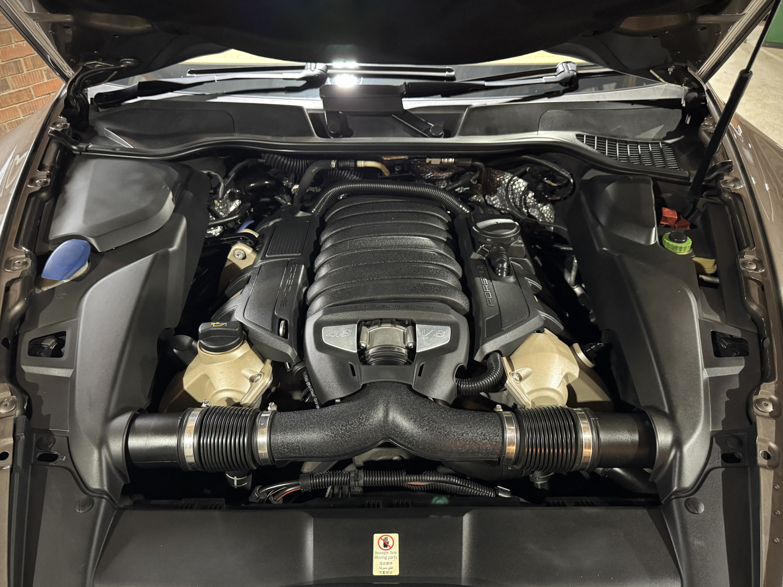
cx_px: 392
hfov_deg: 71.6
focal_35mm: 24
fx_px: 543
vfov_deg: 56.8
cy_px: 294
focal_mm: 6.76
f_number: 1.78
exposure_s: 1/25
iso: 800
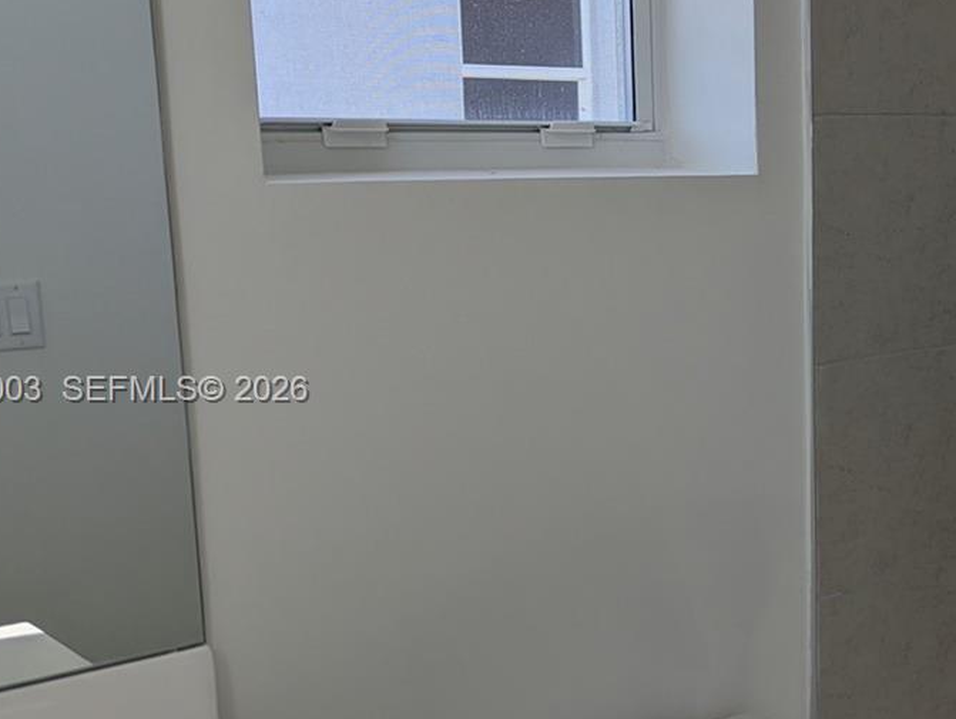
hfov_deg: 30.8
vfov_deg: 25.7
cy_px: 392
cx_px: 1000
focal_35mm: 57
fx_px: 1576
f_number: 1.85
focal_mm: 6.81
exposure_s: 1/394
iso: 46
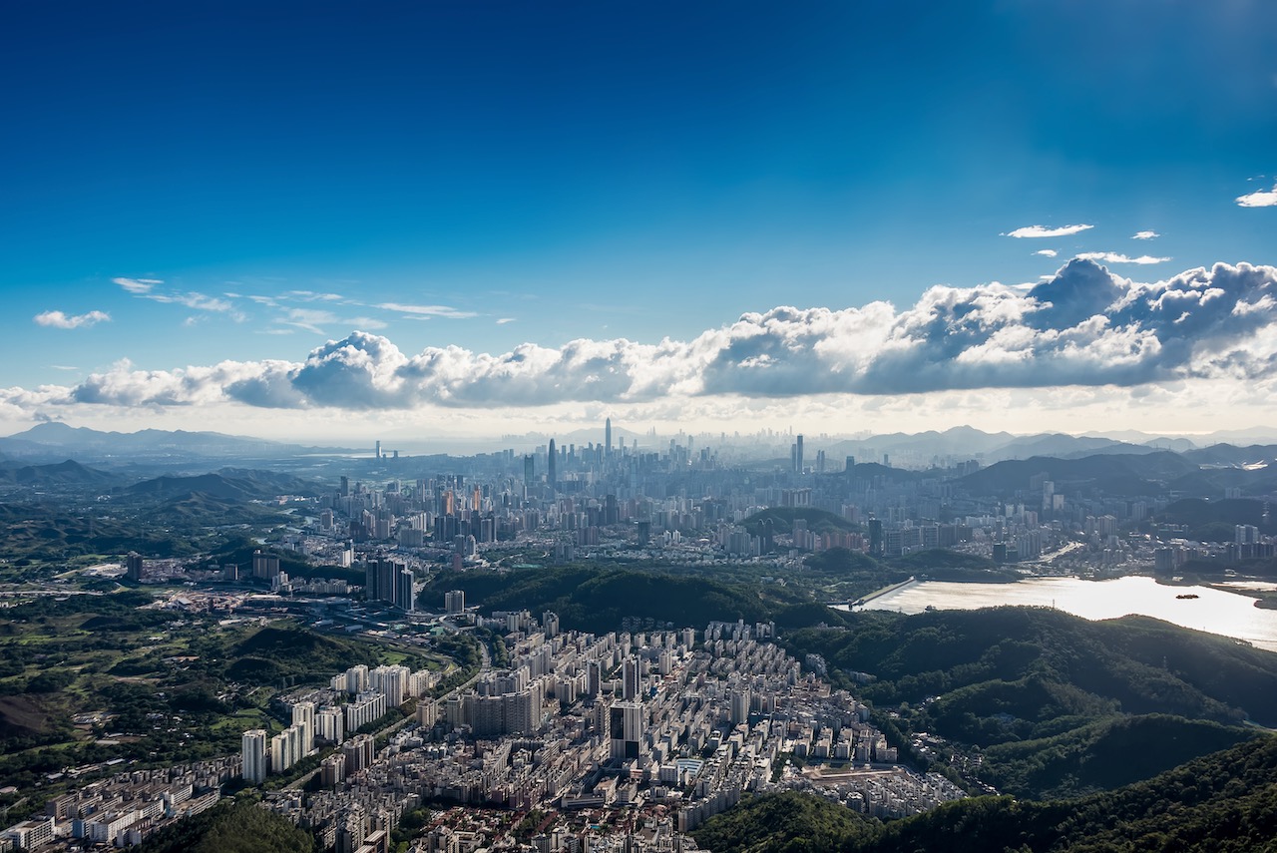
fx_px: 1207
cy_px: 426
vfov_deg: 38.9
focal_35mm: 34
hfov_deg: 55.8
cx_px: 638
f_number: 11
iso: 100
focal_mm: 34
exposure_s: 1/250
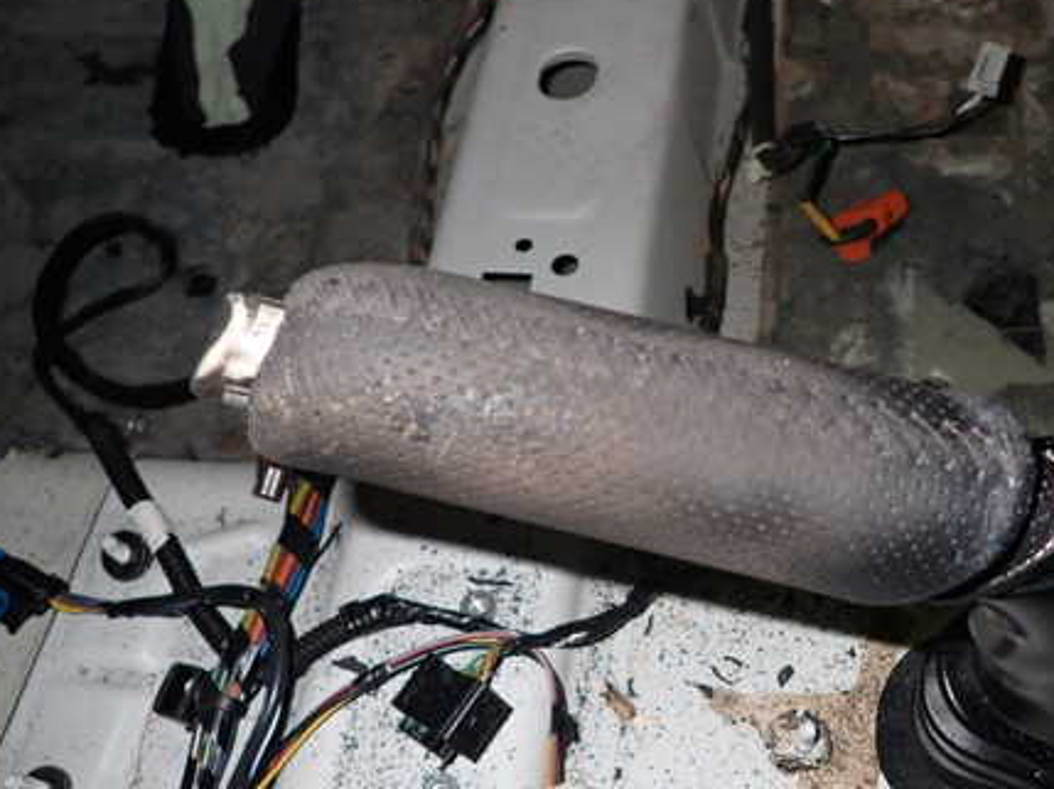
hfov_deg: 52.1
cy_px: 477
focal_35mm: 35
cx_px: 663
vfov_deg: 40.4
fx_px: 1065
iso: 200
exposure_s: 1/30
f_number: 5.6
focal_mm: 4.5
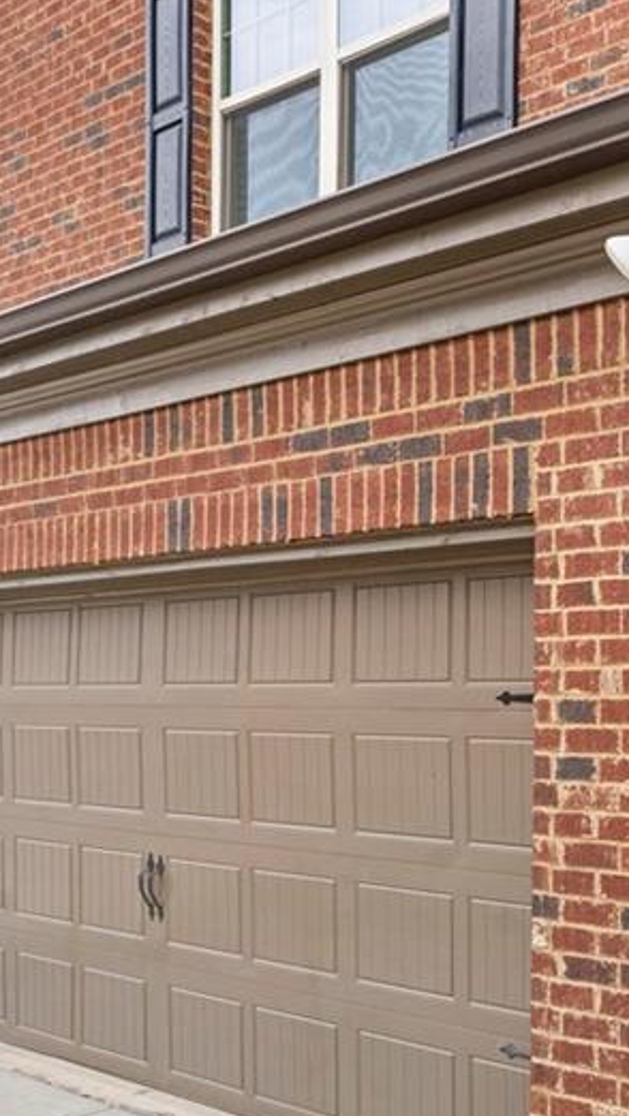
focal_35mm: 39
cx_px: 907
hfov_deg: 24.6
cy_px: 678
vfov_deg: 51.2
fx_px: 1155
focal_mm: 19
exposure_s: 1/100
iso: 400
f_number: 8
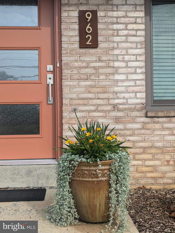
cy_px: 116
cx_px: 88
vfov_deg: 39.6
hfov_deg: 30.3
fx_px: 323
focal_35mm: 48
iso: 49
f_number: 1.85
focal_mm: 6.81
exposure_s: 1/873
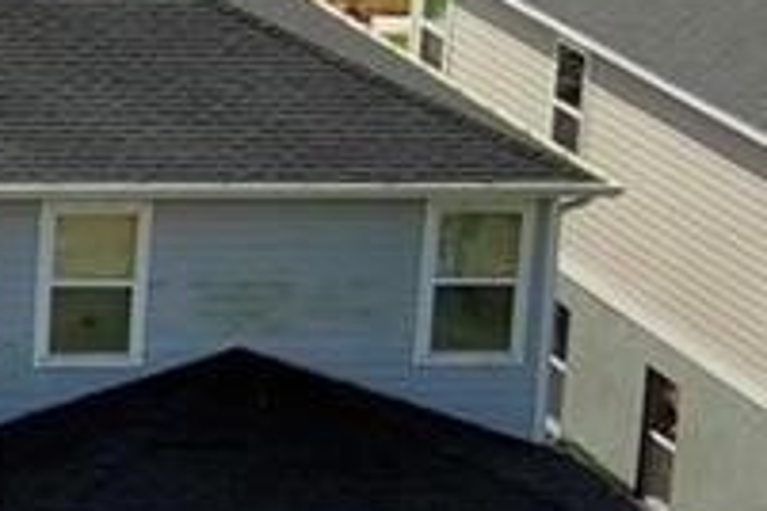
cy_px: 92
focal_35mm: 231
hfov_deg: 8.2
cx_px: -1095
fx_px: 4921
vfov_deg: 5.9
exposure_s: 1/400
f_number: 9
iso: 100
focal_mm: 10.57
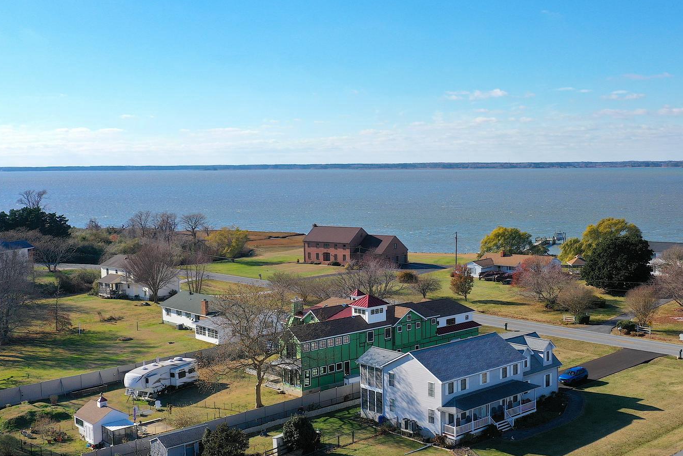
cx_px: 429
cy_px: 265
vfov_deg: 31.1
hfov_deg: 45.0
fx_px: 816
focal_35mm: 43
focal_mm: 10.26
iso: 100
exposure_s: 1/500
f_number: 5.6
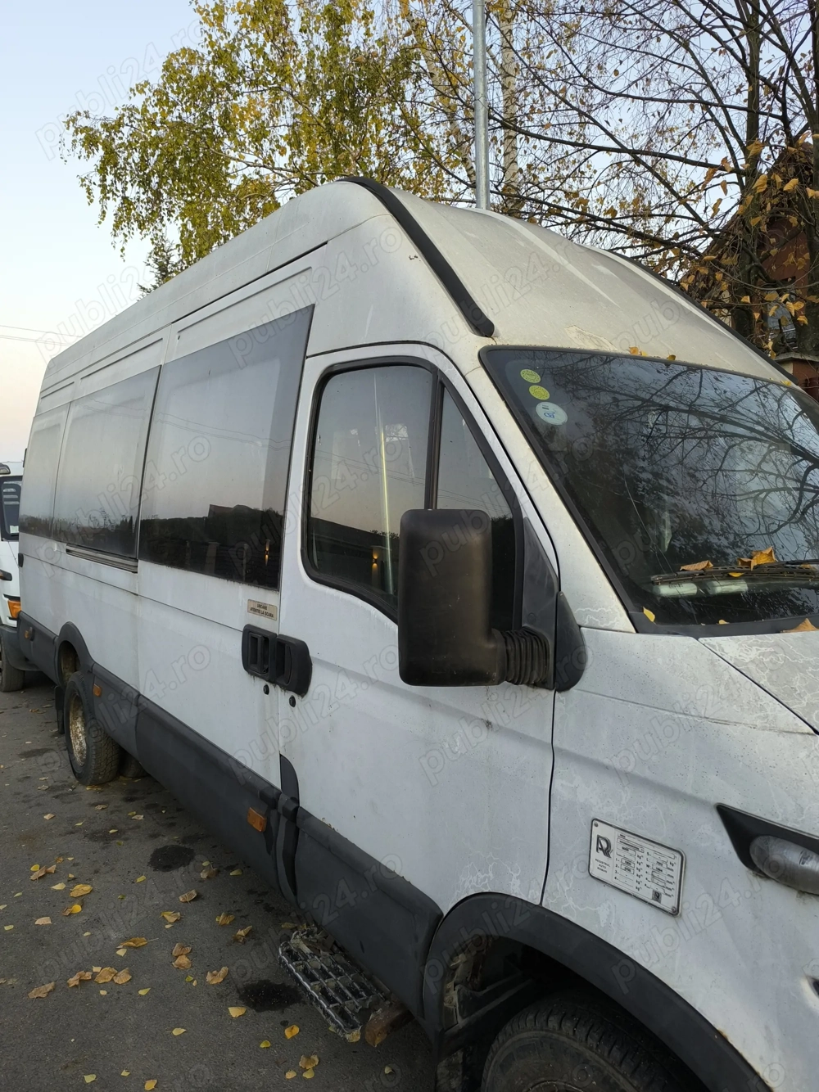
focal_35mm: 23
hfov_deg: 58.9
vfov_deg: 73.9
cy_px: 546
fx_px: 726
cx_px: 410
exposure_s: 1/100
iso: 640
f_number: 1.65
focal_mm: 6.14
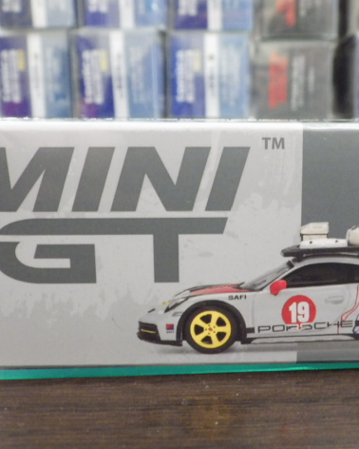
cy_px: 224
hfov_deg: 33.2
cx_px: 232
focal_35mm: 45
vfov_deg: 41.1
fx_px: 597
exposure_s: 1/25
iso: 800
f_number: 3.4
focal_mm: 6.2
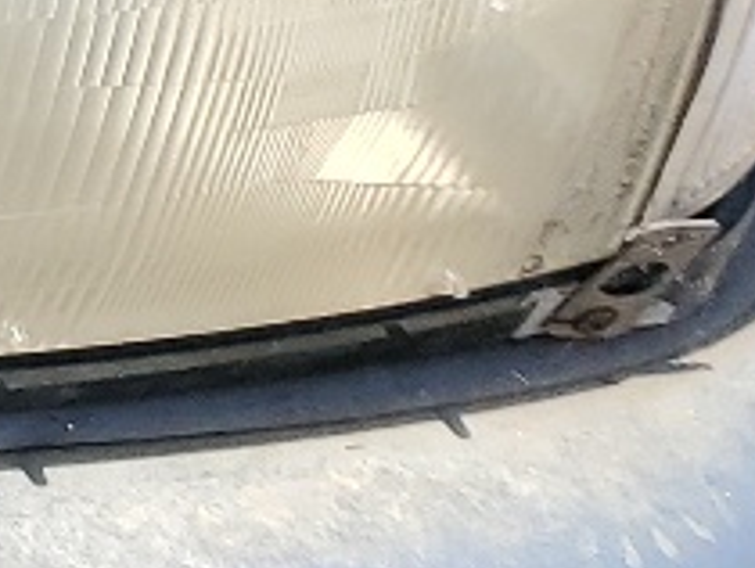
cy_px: -1093
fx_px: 4323
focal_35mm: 198
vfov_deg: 6.8
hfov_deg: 8.0
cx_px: -1780
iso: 50
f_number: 1.5
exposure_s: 1/1429
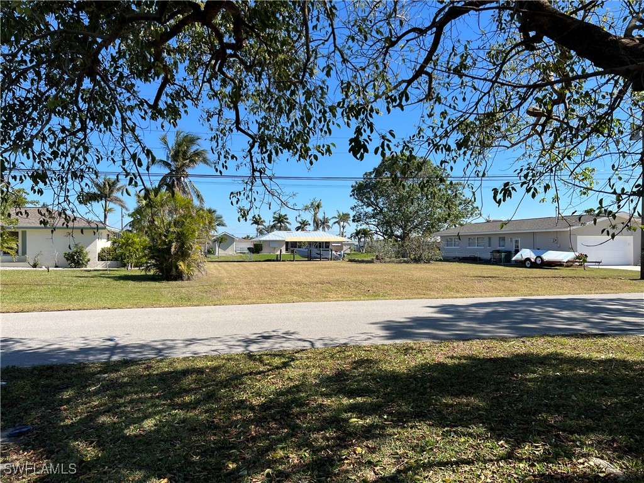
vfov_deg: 53.1
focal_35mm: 26
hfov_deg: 67.3
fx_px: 484
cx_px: 322
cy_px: 242
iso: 50
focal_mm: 5.7
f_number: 1.5
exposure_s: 1/3460
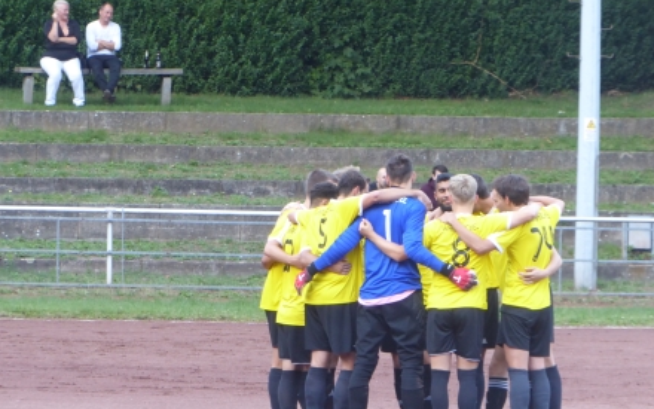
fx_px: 8324
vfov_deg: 2.8
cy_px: 214
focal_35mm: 467
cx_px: 331
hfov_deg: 4.5
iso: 400
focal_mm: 77.3
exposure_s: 1/40
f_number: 6
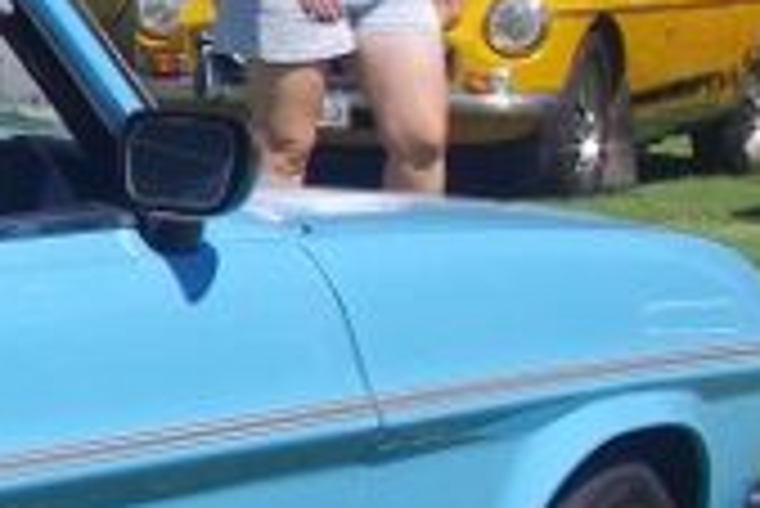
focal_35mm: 278
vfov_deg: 5.0
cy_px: 337
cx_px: -1025
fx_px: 5874
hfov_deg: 7.0
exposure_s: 1/160
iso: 100
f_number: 11
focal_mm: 30.63
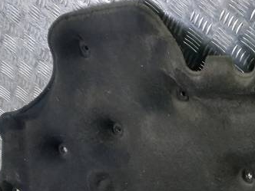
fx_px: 567
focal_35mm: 77
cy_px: 169
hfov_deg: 22.2
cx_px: 349
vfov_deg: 18.8
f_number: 1.8
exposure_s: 1/50
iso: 80
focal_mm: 4.6
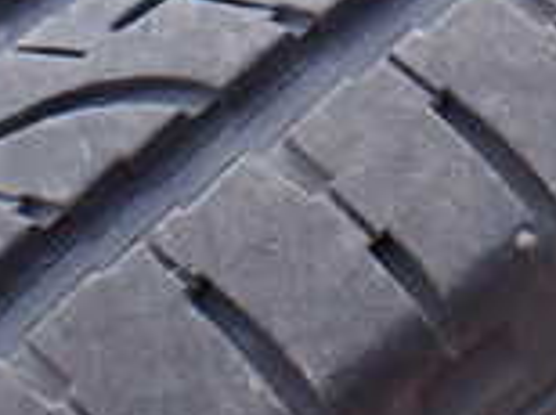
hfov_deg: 16.8
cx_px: 408
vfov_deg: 11.9
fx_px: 1876
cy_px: -253
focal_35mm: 117
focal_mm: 5.4
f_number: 2.3
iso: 100
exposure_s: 1/250
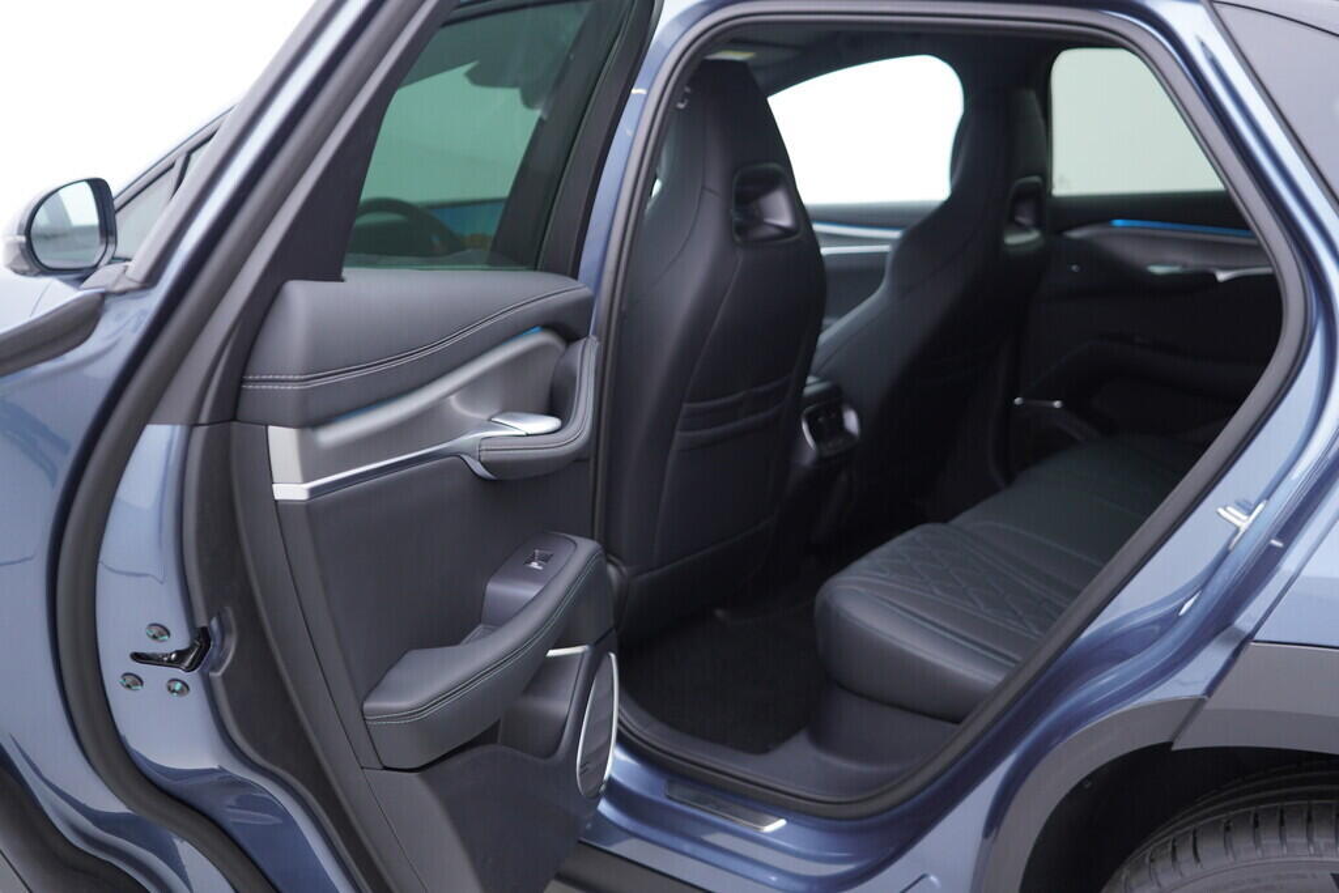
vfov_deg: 36.9
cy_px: 446
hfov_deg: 53.1
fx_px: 1339
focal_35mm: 36
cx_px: 670
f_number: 2.8
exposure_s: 1/40
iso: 200
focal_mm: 24
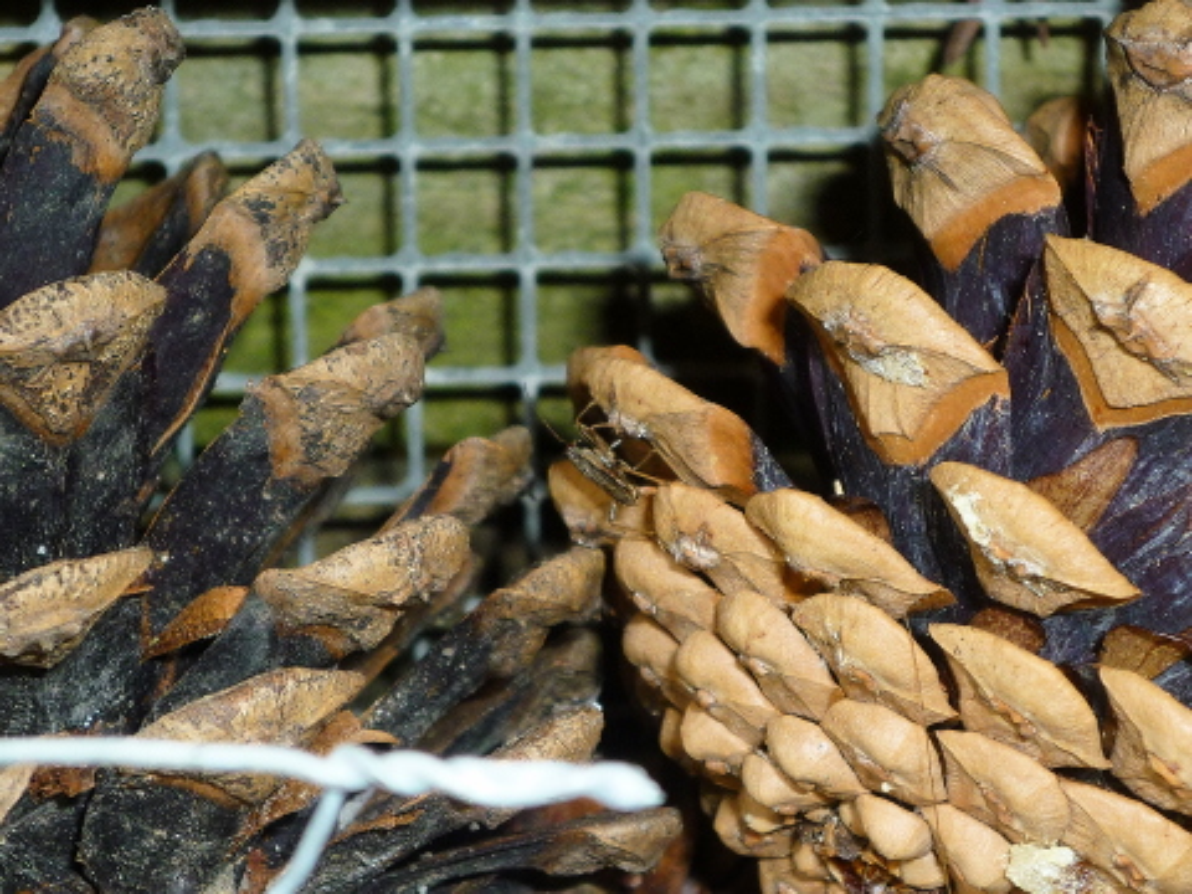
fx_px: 3271
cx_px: 596
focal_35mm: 95
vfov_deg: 15.6
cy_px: 447
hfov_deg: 20.7
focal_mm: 10.9
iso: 100
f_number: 5.2
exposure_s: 1/40
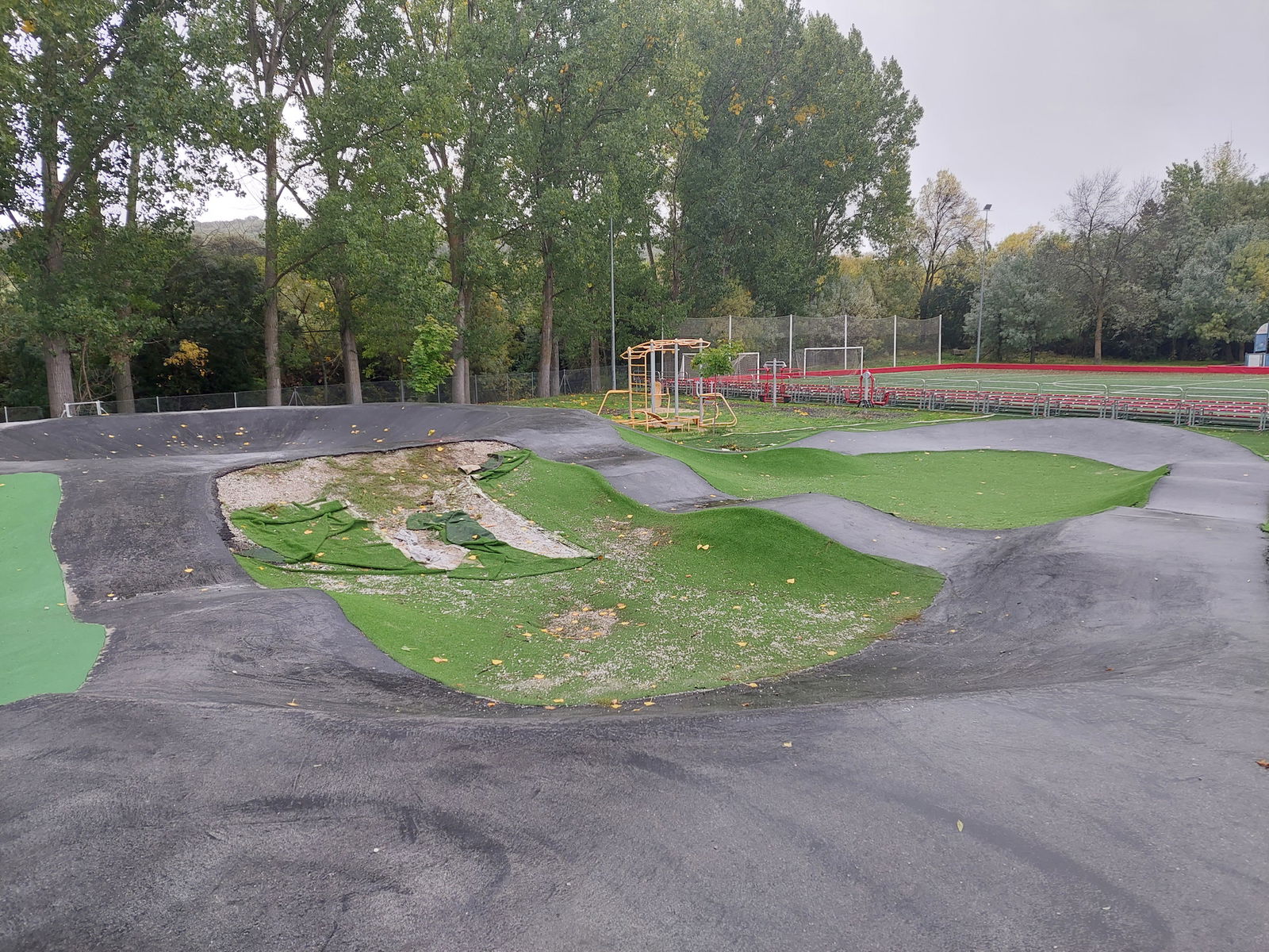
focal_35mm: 25
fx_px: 916
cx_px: 634
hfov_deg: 69.4
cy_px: 476
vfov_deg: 54.9
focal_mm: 5.23
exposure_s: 1/100
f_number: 1.8
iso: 64
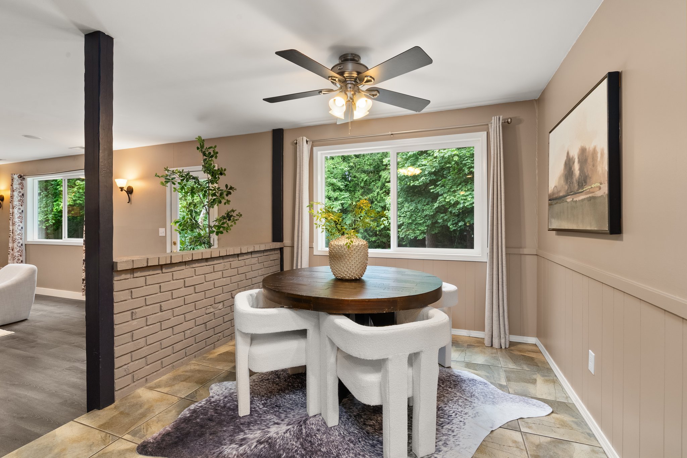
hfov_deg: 96.7
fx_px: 305
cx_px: 344
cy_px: 229
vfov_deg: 73.8
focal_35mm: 16
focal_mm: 16
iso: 500
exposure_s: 1/2.5
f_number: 8
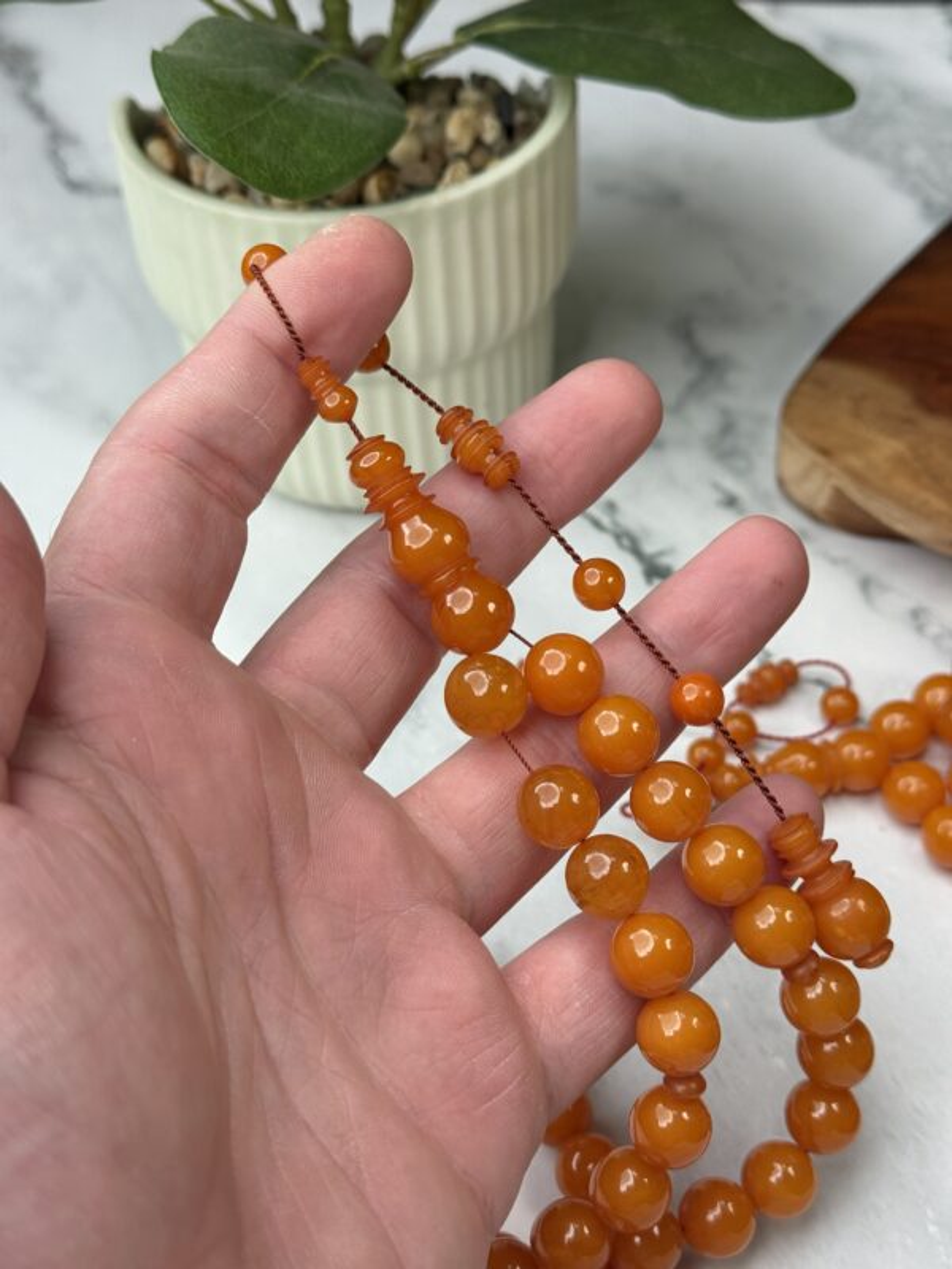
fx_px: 1760
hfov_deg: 30.3
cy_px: 634
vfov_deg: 39.7
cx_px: 476
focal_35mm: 48
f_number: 1.78
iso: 50
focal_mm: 6.76
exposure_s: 1/176
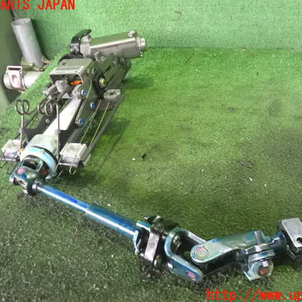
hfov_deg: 46.0
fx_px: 355
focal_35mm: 36
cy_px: 150
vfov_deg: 46.0
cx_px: 156
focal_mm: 5.4
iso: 1600
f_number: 2.3
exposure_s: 1/80
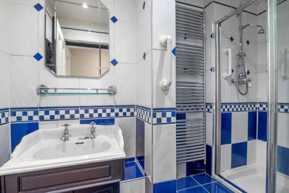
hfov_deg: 96.7
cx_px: 144
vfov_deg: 73.8
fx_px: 129
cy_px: 96
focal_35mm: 16
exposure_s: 1
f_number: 9
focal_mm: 16
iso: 250
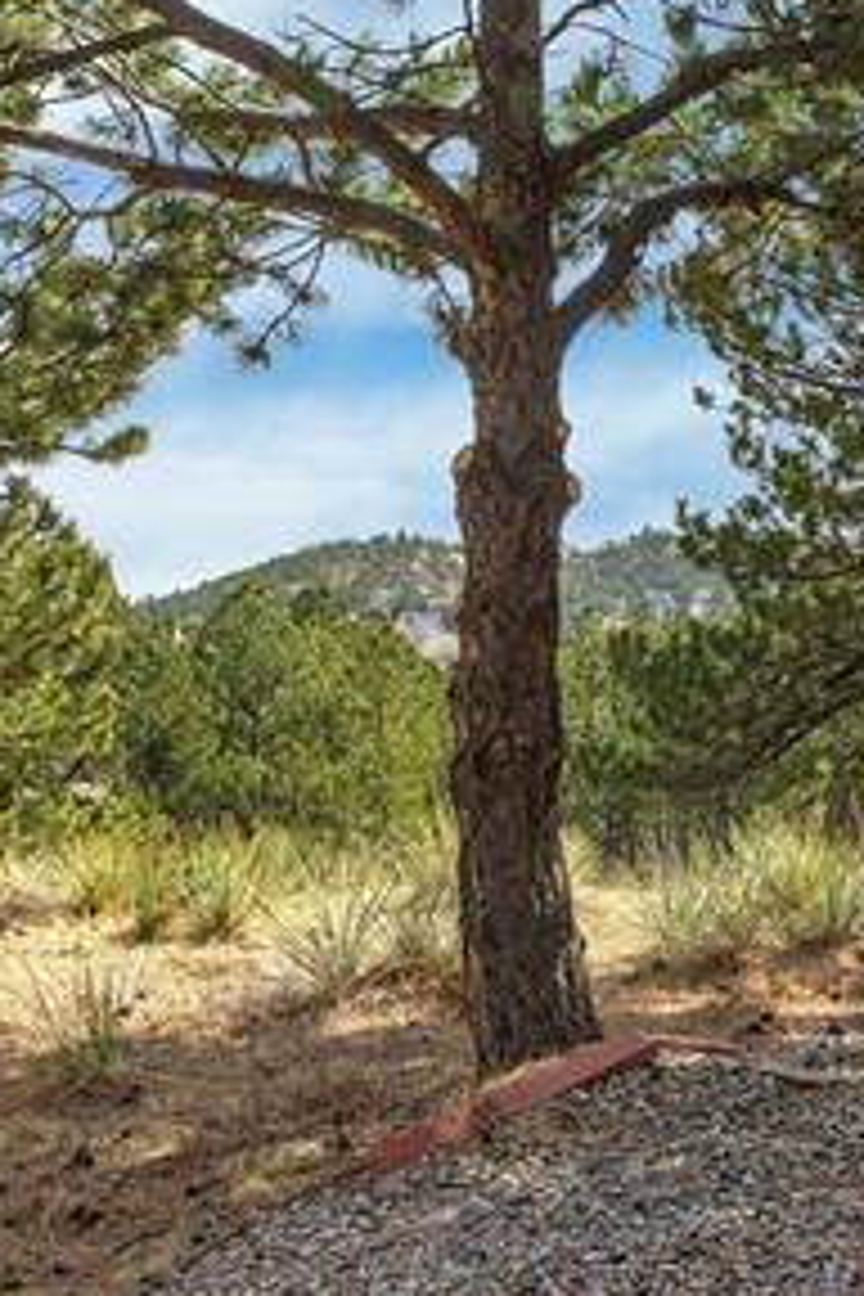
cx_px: 963
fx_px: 2556
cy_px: 760
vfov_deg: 28.4
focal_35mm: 71
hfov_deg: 18.4
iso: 160
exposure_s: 1/125
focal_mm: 32
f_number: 6.7
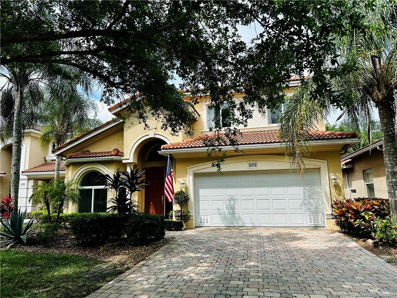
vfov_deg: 56.8
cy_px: 149
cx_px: 198
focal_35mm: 24
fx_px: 275
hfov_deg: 71.6
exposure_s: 1/2252
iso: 80
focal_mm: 6.86
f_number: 1.78
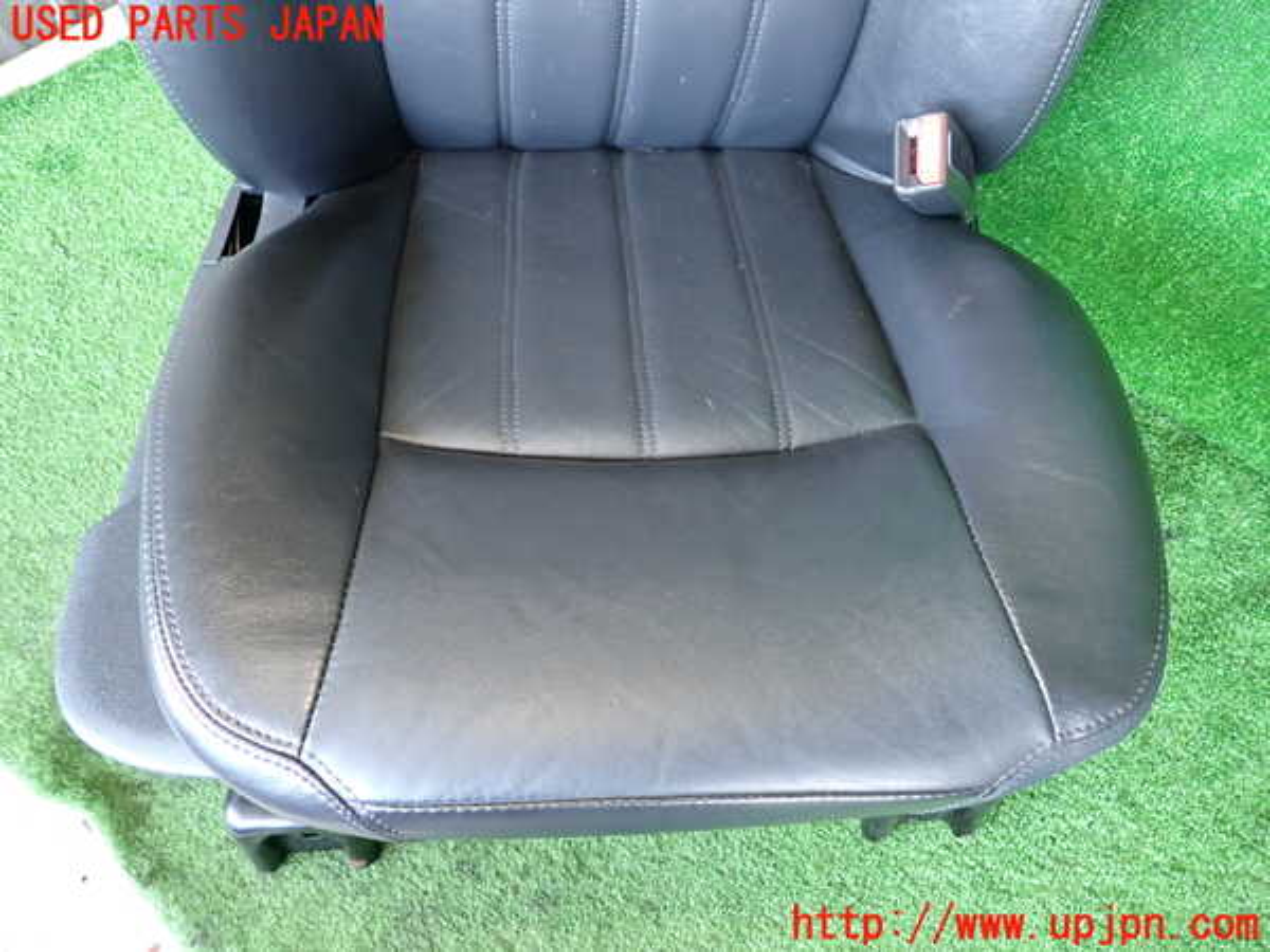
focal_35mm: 25
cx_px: 635
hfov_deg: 69.4
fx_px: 917
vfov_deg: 54.9
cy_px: 476
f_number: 2
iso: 400
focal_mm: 4.5
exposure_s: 1/30
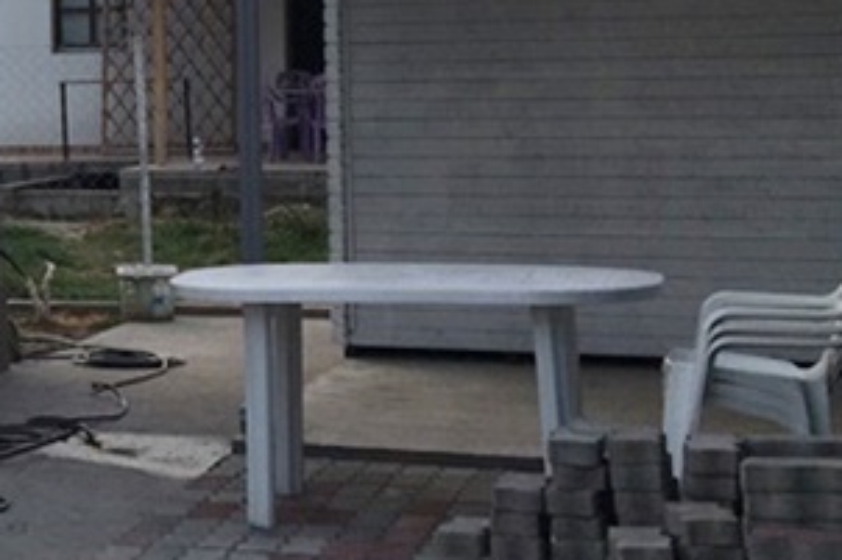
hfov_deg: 19.1
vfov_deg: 14.2
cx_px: -357
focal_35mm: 96
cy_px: 111
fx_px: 2244
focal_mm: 4.15
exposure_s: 1/221
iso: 25
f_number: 2.2
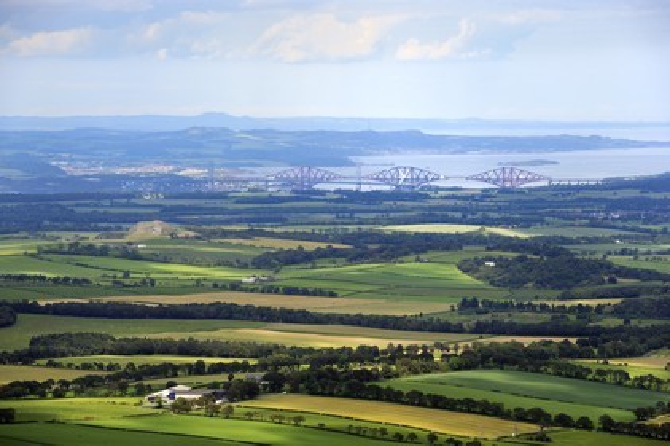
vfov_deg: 6.9
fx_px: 3719
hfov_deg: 10.3
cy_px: 223
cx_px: 335
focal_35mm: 200
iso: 400
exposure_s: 1/800
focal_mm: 200
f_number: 10
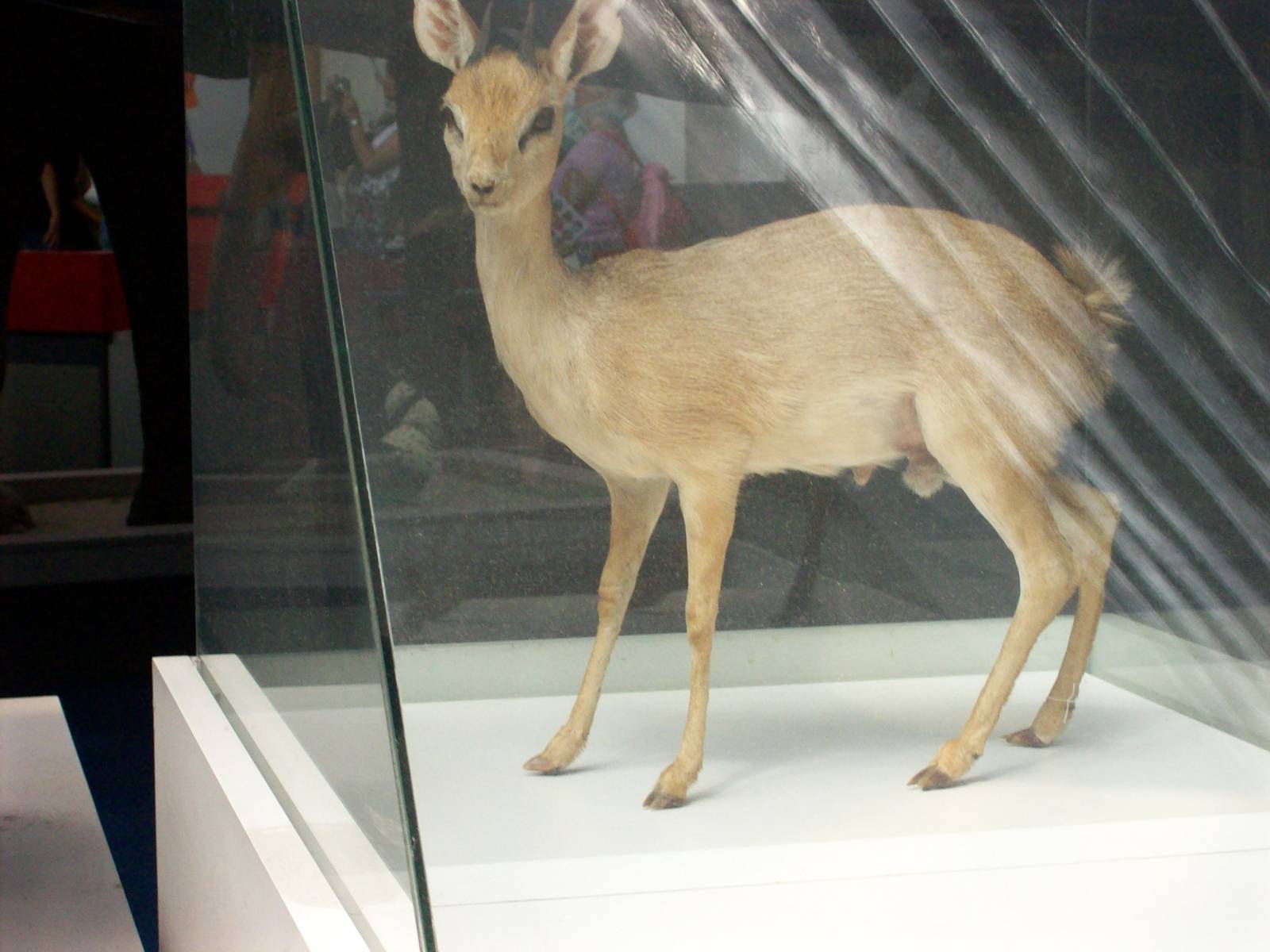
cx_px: 635
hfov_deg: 22.5
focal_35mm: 87
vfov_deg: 17.0
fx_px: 3192
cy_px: 476
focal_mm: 14.3
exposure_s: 1/223
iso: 167
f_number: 4.3
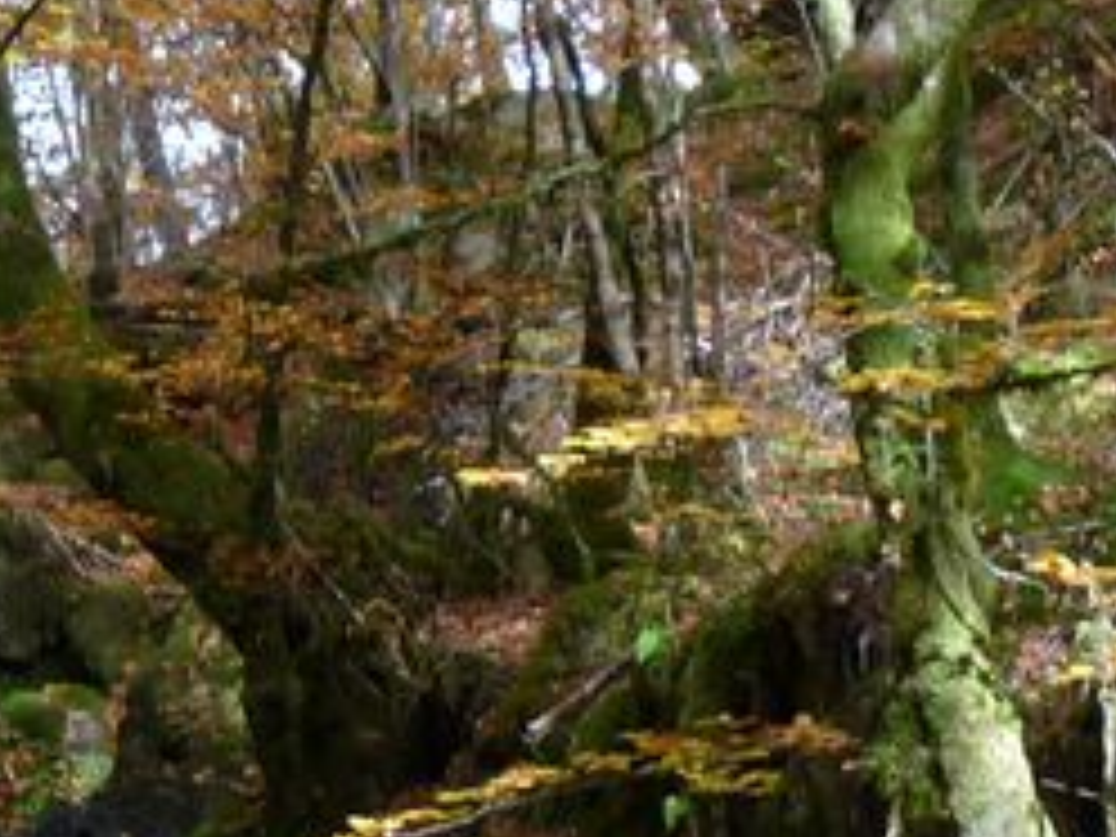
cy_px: 378
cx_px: -166
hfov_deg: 6.4
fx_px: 9994
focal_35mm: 310
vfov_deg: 4.8
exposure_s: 1/40
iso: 100
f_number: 3.4
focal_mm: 13.3
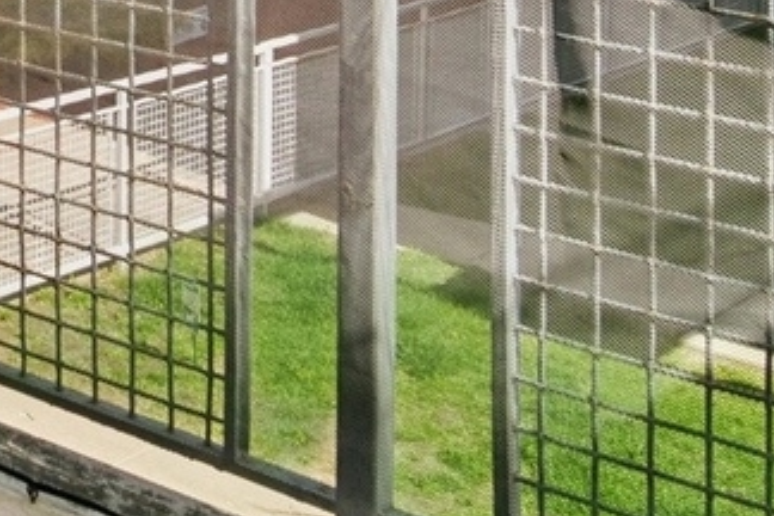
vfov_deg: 13.5
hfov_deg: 18.3
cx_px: -585
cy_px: -425
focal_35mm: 90
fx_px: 1935
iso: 200
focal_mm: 12
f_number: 8
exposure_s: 1/250
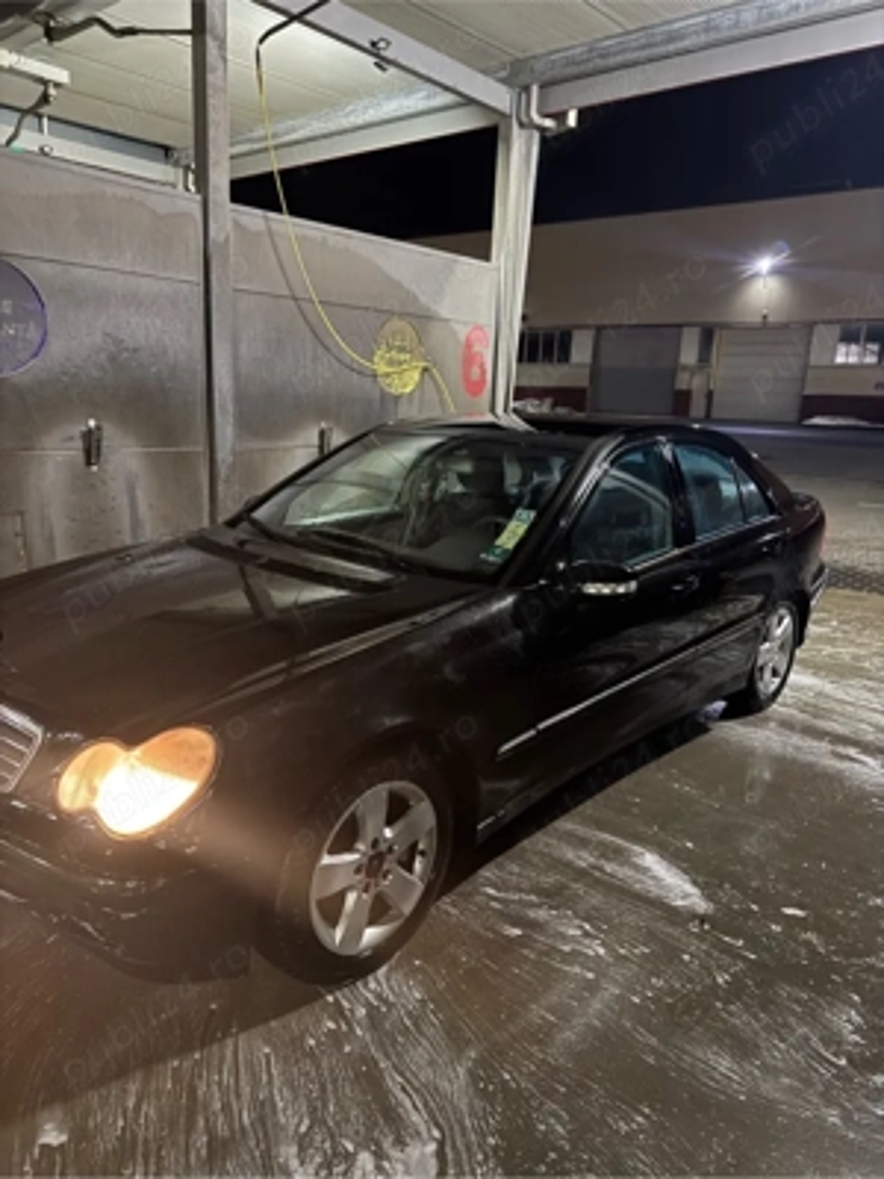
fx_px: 817
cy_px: 590
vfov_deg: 71.6
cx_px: 442
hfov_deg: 56.8
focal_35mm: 24
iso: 800
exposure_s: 1/25
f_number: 1.78
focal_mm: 6.76
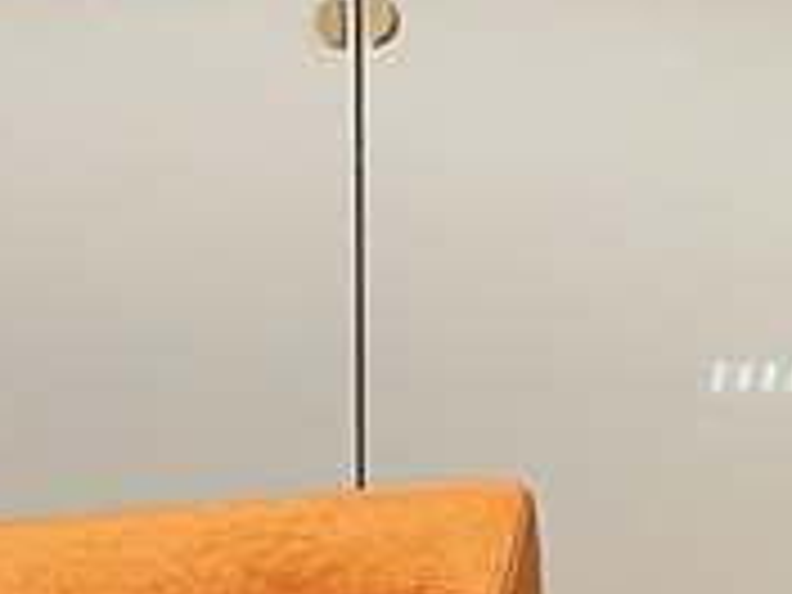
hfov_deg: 11.7
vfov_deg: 8.8
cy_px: -932
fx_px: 3409
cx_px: 1670
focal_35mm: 149
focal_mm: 4.2
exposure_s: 1/33
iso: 640
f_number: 1.6
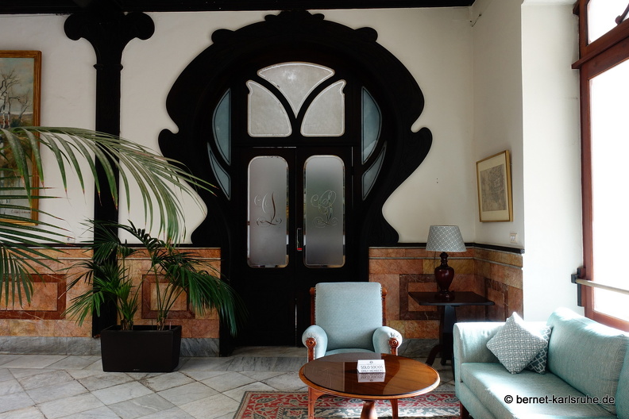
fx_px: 419
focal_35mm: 24
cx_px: 314
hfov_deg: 73.7
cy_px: 210
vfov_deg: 53.1
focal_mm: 8.8
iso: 200
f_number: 5
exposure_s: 1/30
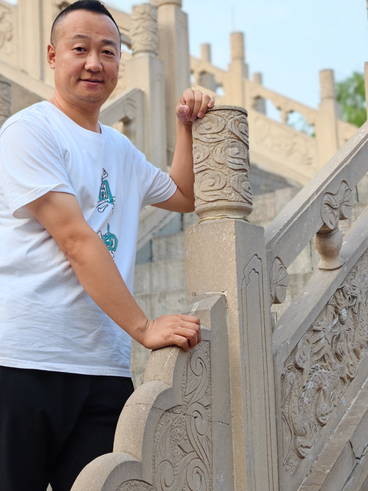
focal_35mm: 84
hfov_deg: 17.6
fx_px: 1191
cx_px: 169
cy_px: 233
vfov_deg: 23.3
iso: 50
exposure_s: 1/700
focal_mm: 7.62
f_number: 2.4
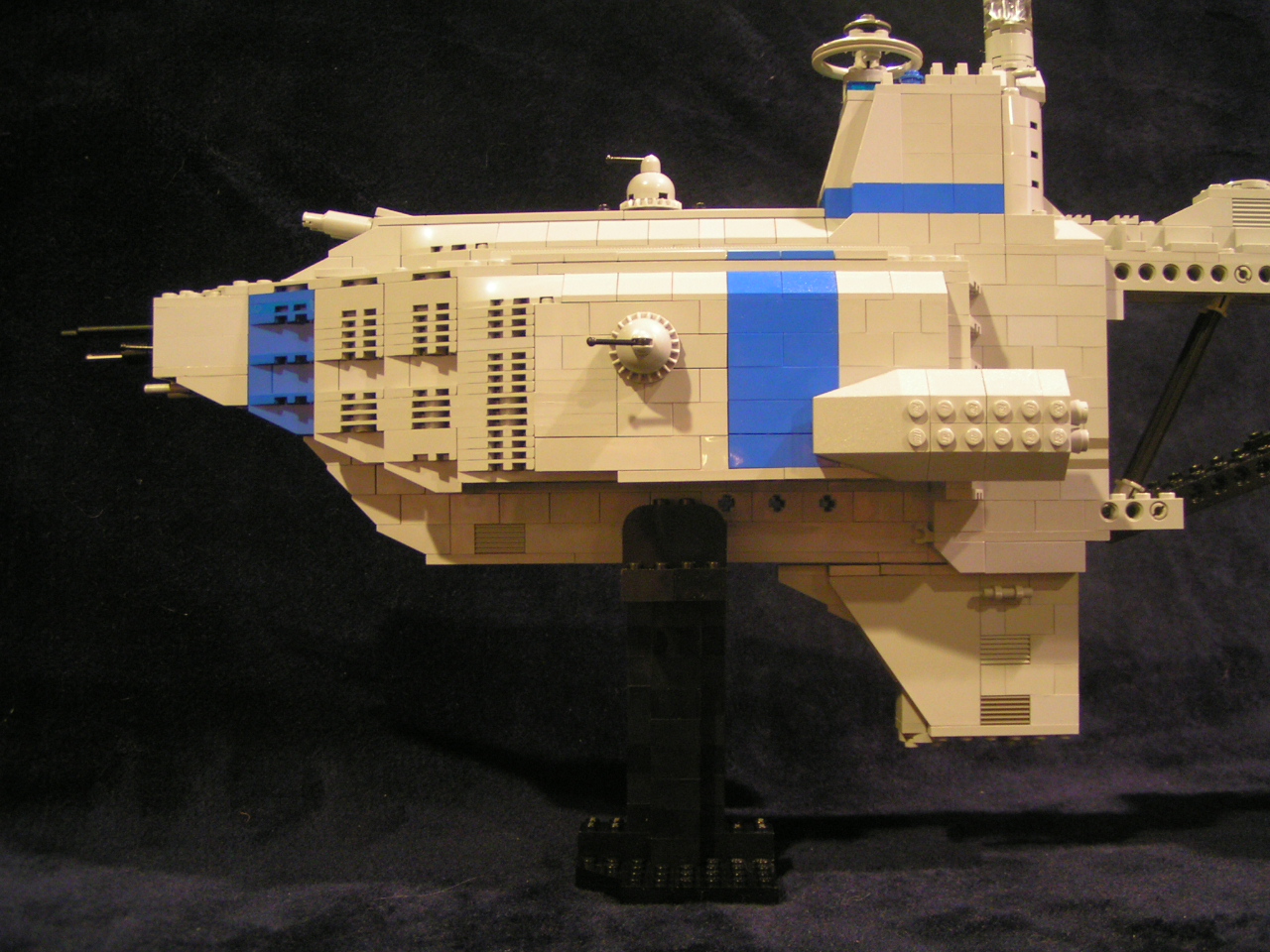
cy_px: 476
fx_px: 1394
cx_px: 635
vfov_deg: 37.7
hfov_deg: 49.0
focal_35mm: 38
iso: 200
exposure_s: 1/3
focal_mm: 5.8
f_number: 2.8
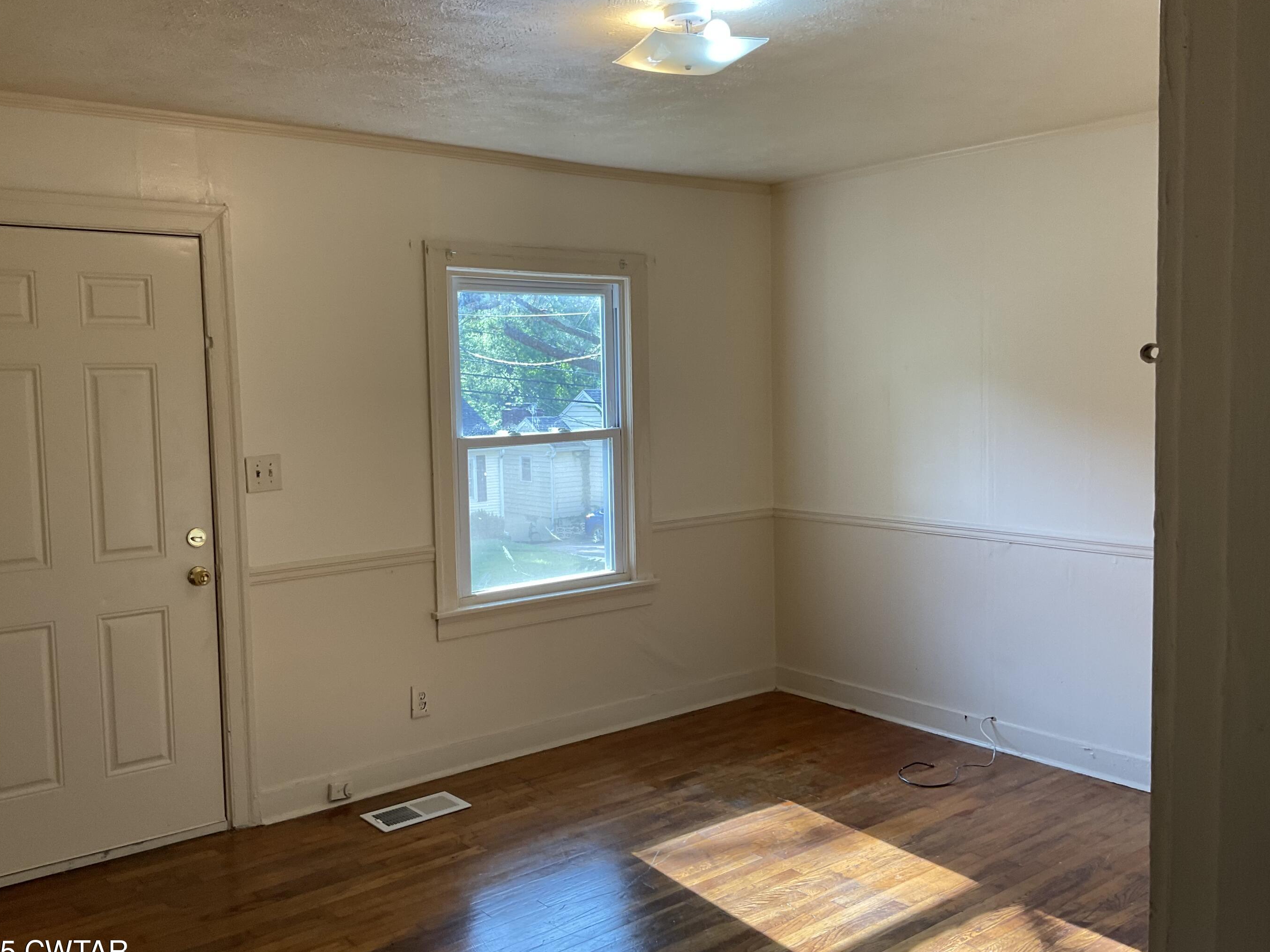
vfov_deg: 44.2
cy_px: 474
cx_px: 627
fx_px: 1174
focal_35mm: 32
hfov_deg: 56.8
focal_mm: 3
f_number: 1.8
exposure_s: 1/120
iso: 50
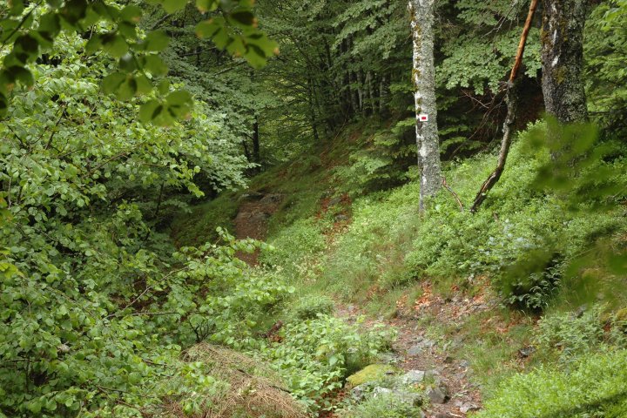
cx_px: 314
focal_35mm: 60
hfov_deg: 33.4
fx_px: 1045
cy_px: 209
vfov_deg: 22.6
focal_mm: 40
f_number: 4.5
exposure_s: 1/60
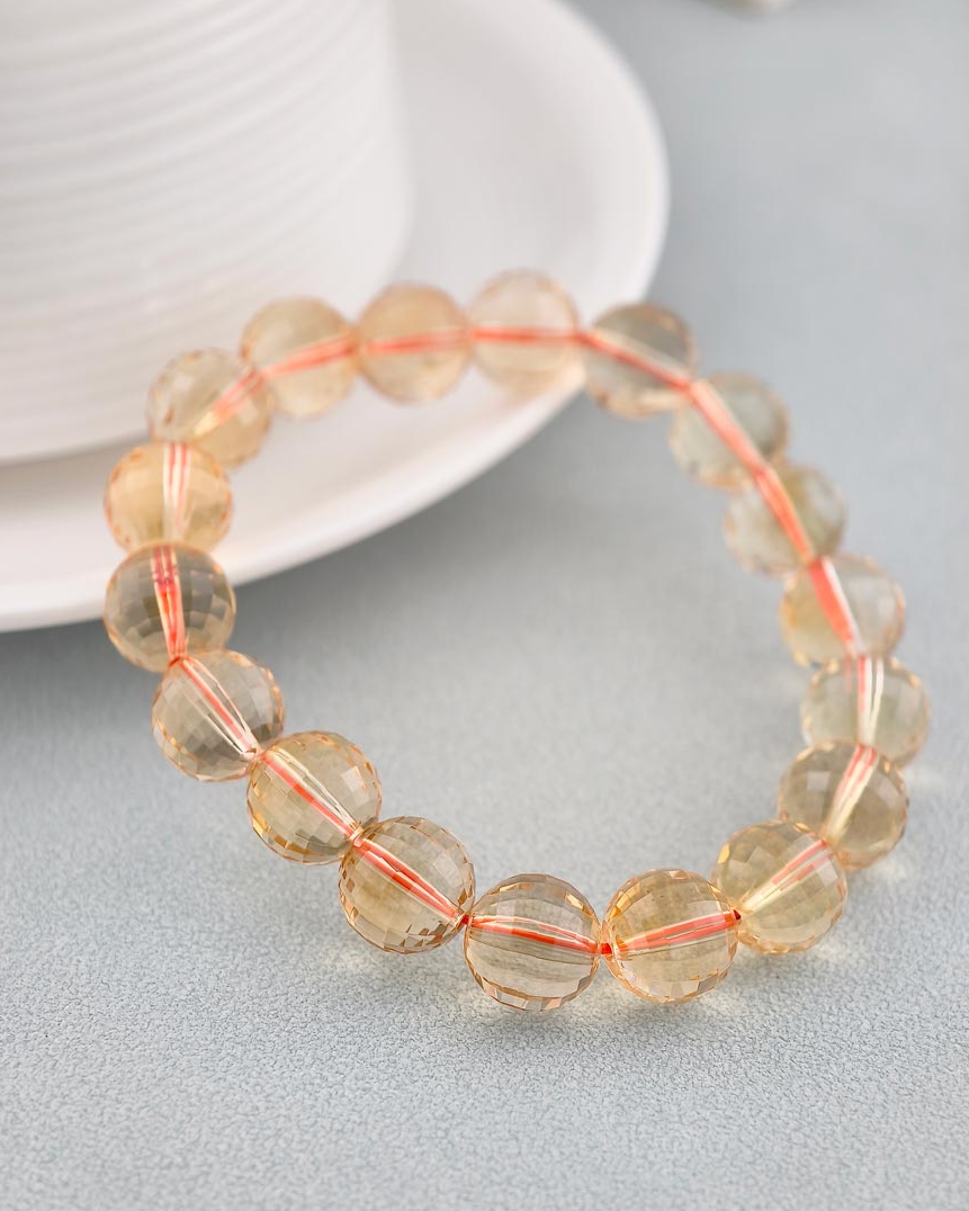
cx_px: 484
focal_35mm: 89
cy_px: 635
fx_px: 3190
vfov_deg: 21.5
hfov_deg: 17.3
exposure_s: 1/160
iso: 125
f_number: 2.67
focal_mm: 22.48
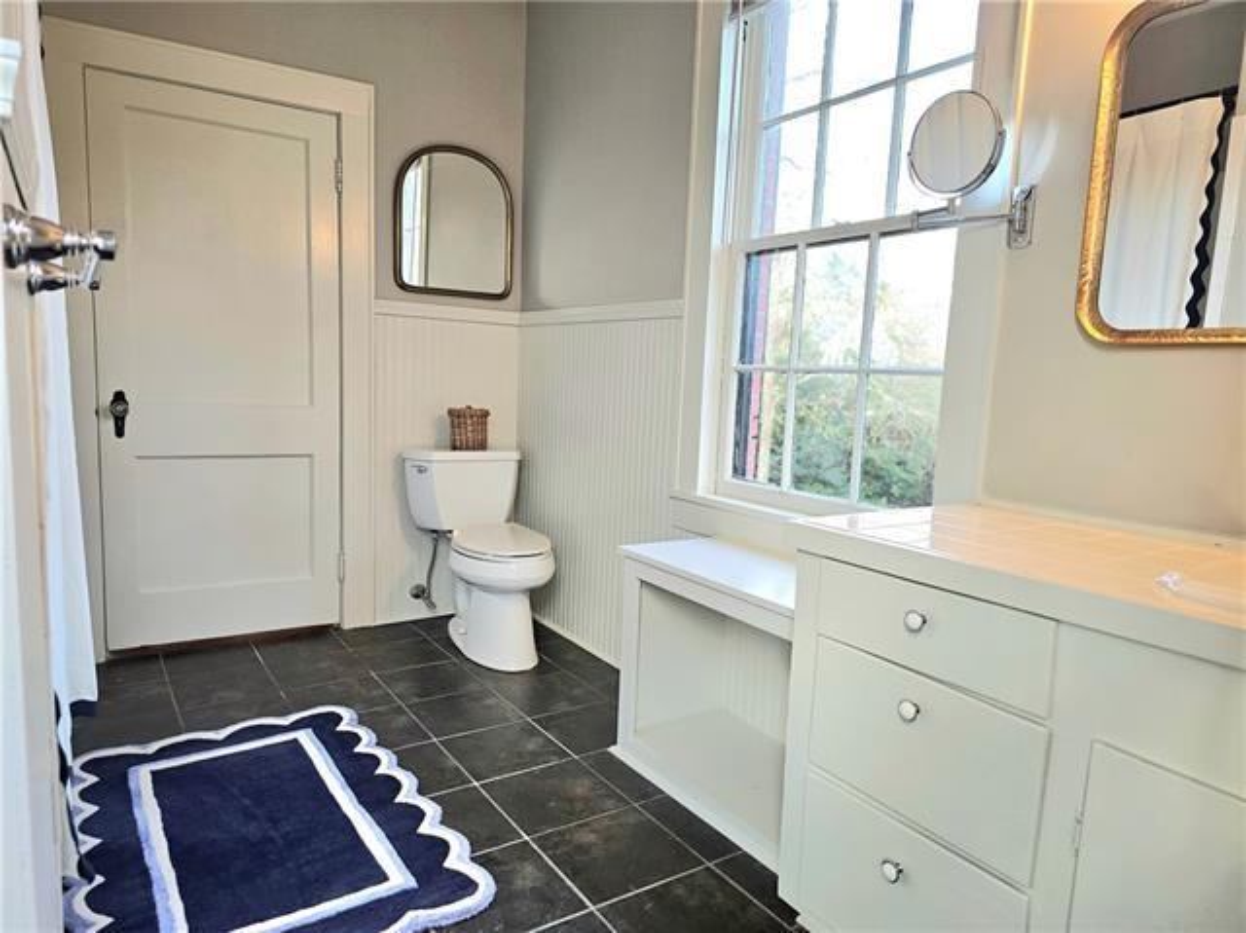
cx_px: 623
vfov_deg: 58.8
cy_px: 466
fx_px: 827
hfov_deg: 74.0
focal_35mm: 23
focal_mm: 6.3
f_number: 1.7
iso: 125
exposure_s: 1/120
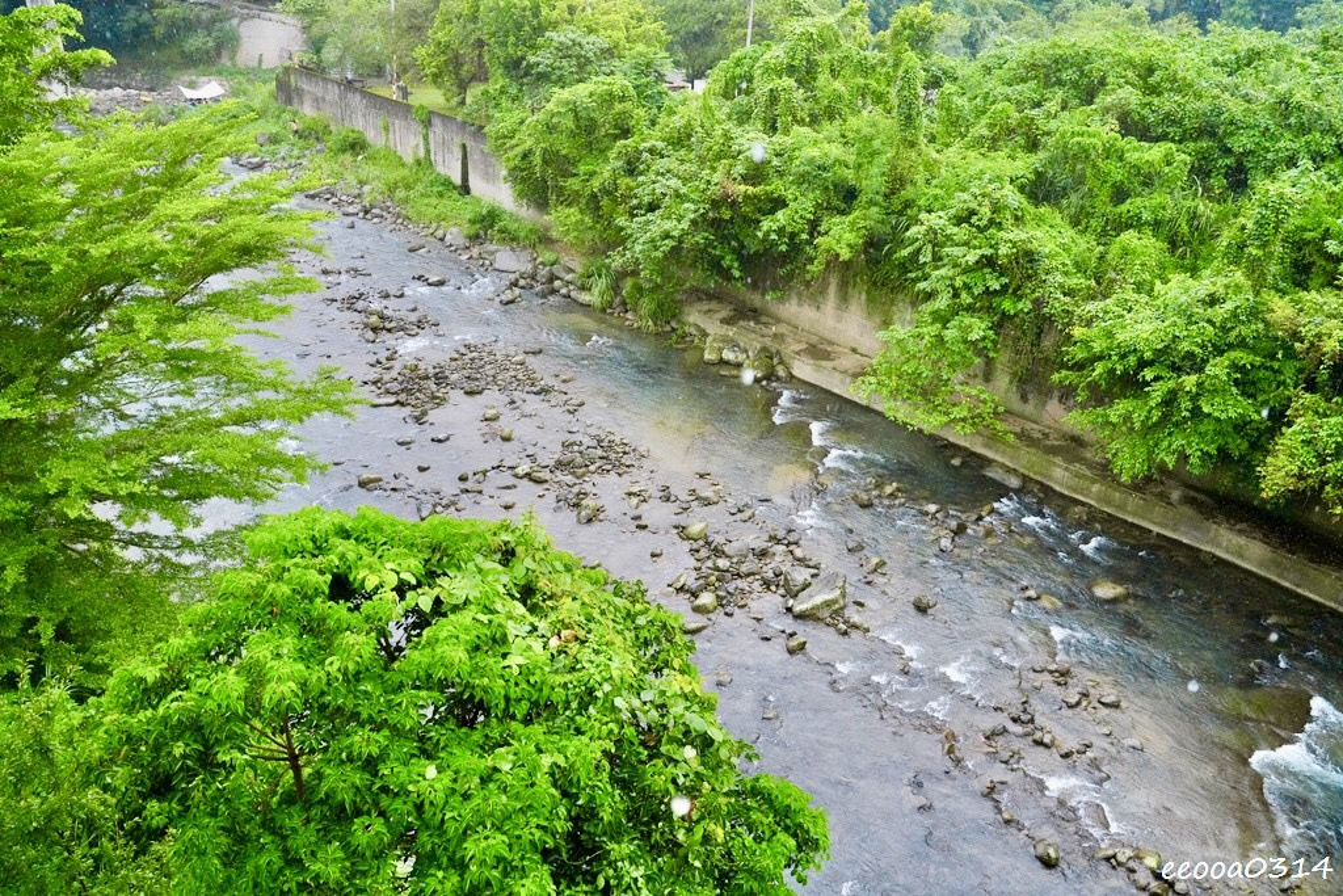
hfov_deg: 63.7
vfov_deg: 45.0
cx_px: 672
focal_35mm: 29
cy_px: 448
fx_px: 1082
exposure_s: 1/1250
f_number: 8
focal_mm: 29
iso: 6400
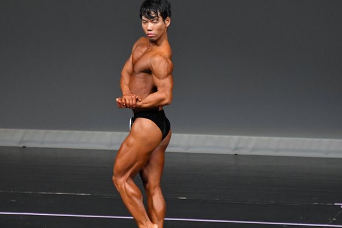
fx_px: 4777
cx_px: 157
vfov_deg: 2.7
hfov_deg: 4.1
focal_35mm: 503
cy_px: 117
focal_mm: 250
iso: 4000
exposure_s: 1/400
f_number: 5.6
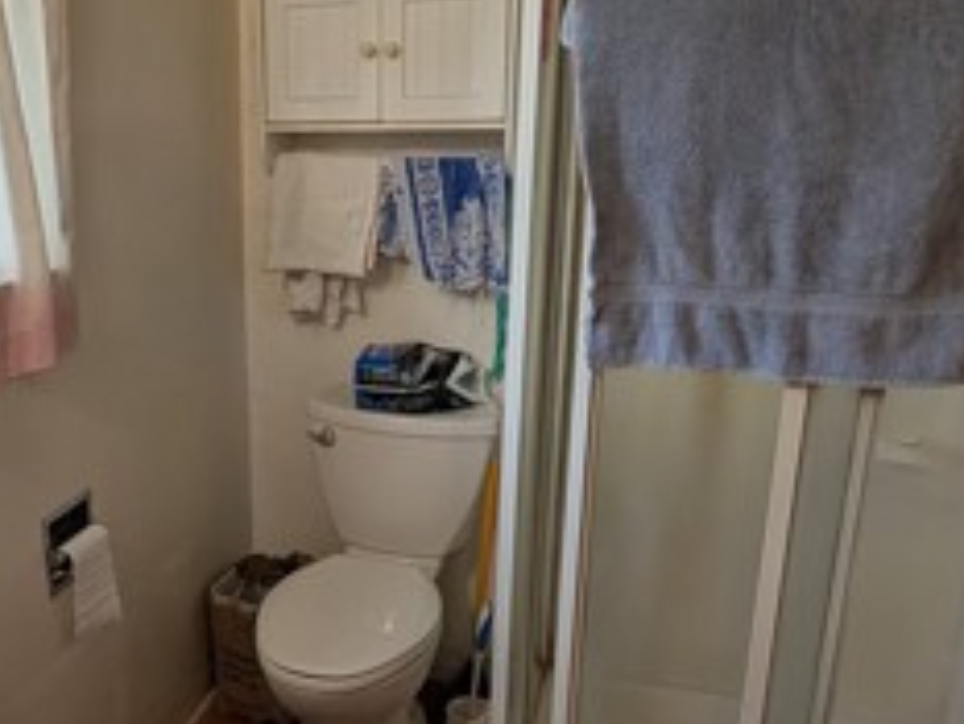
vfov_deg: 42.9
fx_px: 919
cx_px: 273
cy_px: 399
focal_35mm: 33
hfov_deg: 53.5
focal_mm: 2.02
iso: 135
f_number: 1.7
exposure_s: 1/120
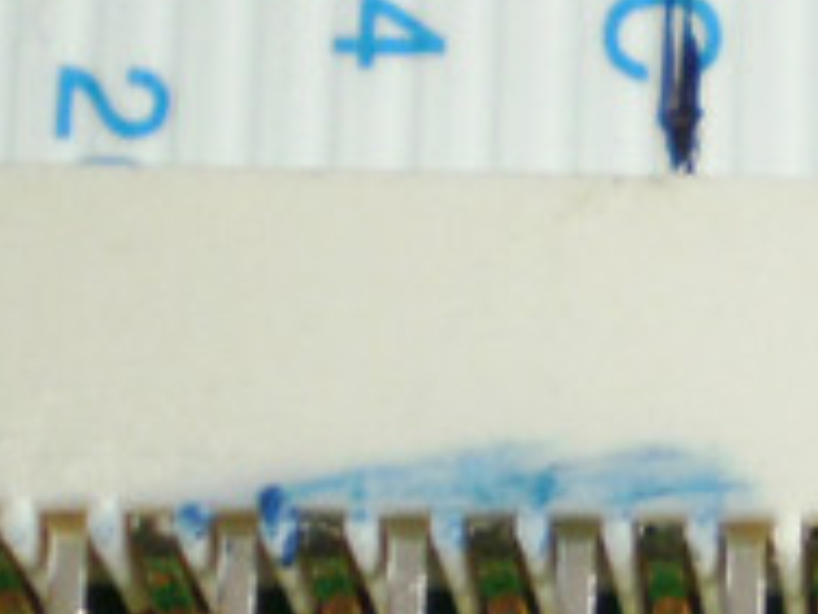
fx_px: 5624
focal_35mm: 238
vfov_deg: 6.2
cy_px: 736
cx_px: 986
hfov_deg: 8.2
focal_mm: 7.4
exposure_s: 1/15
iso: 125
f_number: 3.5
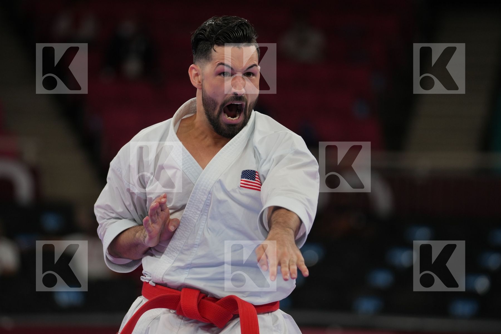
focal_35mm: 261
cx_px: 250
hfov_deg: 7.9
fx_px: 3632
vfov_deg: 5.3
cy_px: 167
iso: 250
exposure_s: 1/500
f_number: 2.8
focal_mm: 174
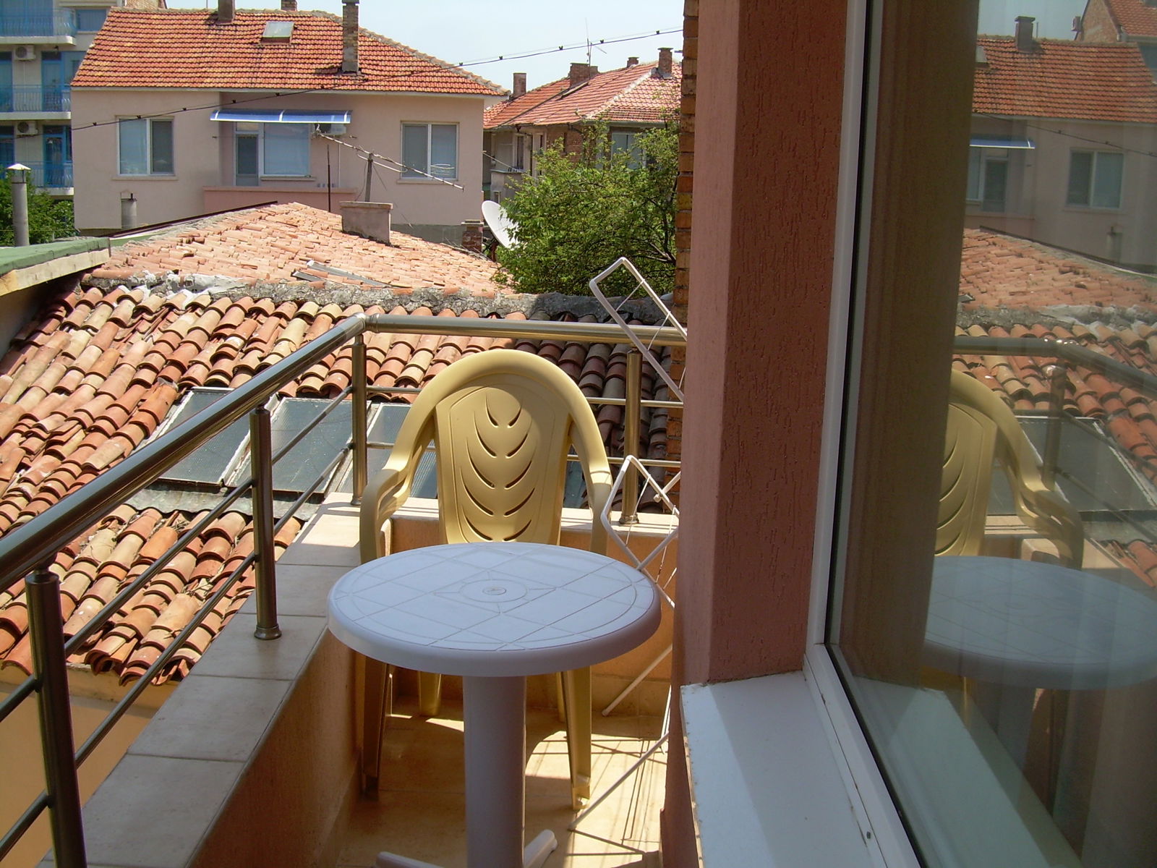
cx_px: 578
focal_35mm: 38
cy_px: 434
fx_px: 1270
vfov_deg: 37.7
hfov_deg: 49.0
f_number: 4.6
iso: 50
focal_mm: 6.3
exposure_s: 1/324
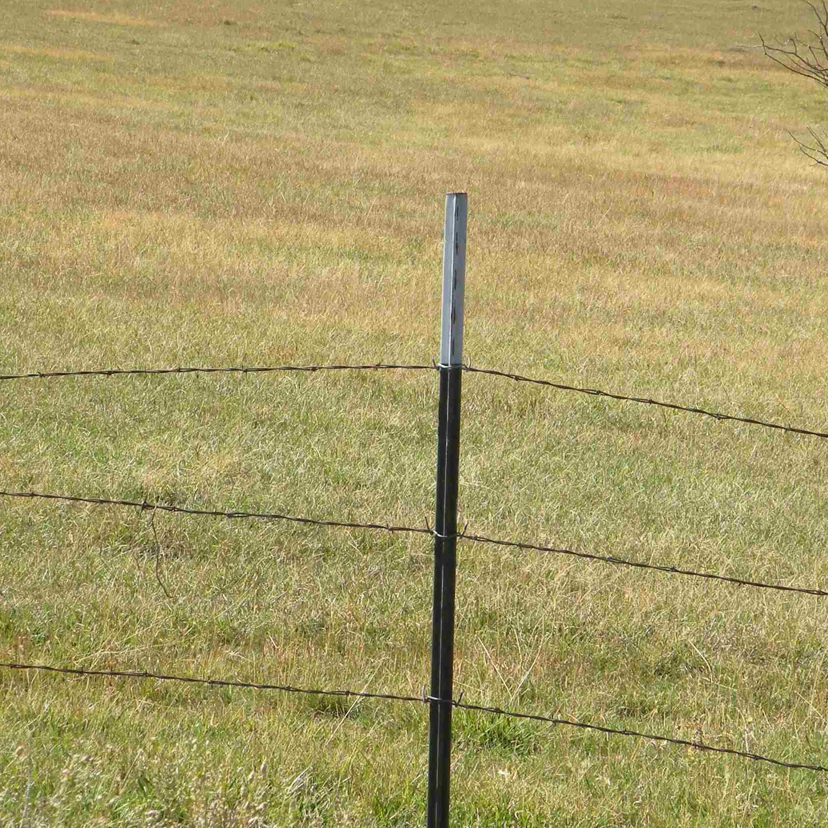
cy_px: 483
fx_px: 4465
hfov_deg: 10.6
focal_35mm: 165
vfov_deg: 10.6
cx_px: 616
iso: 64
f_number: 5.6
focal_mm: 17.9
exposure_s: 1/200
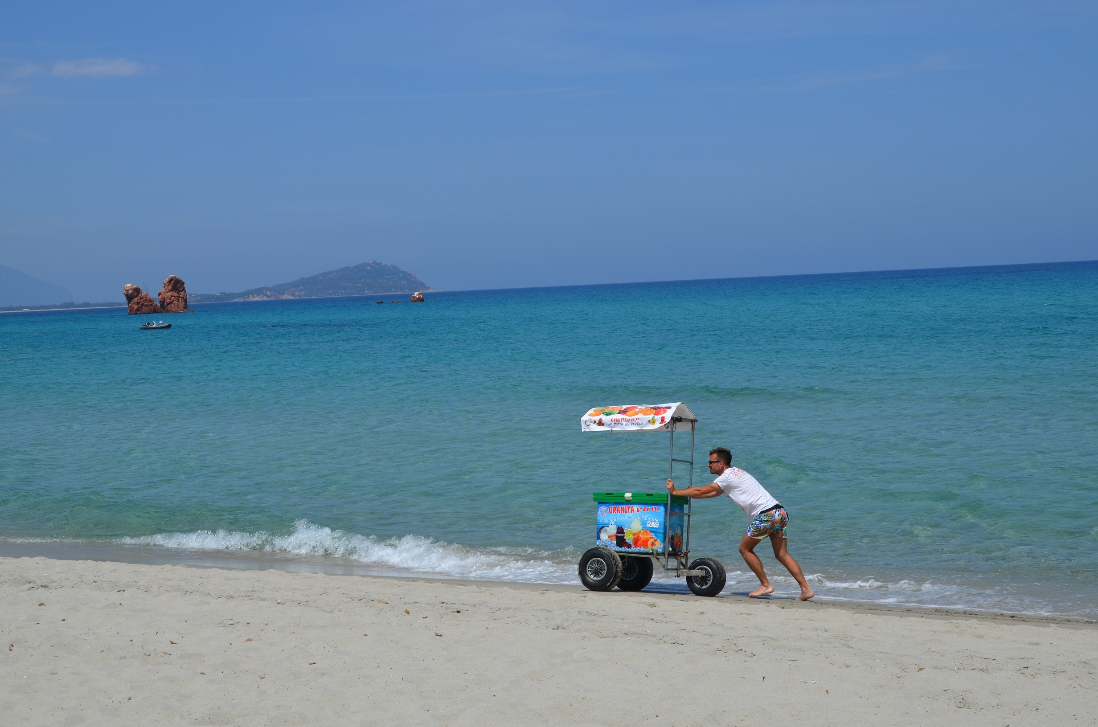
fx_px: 1552
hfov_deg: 39.0
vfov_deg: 26.4
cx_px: 549
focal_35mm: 51
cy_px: 364
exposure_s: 1/400
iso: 100
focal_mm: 34
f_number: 10
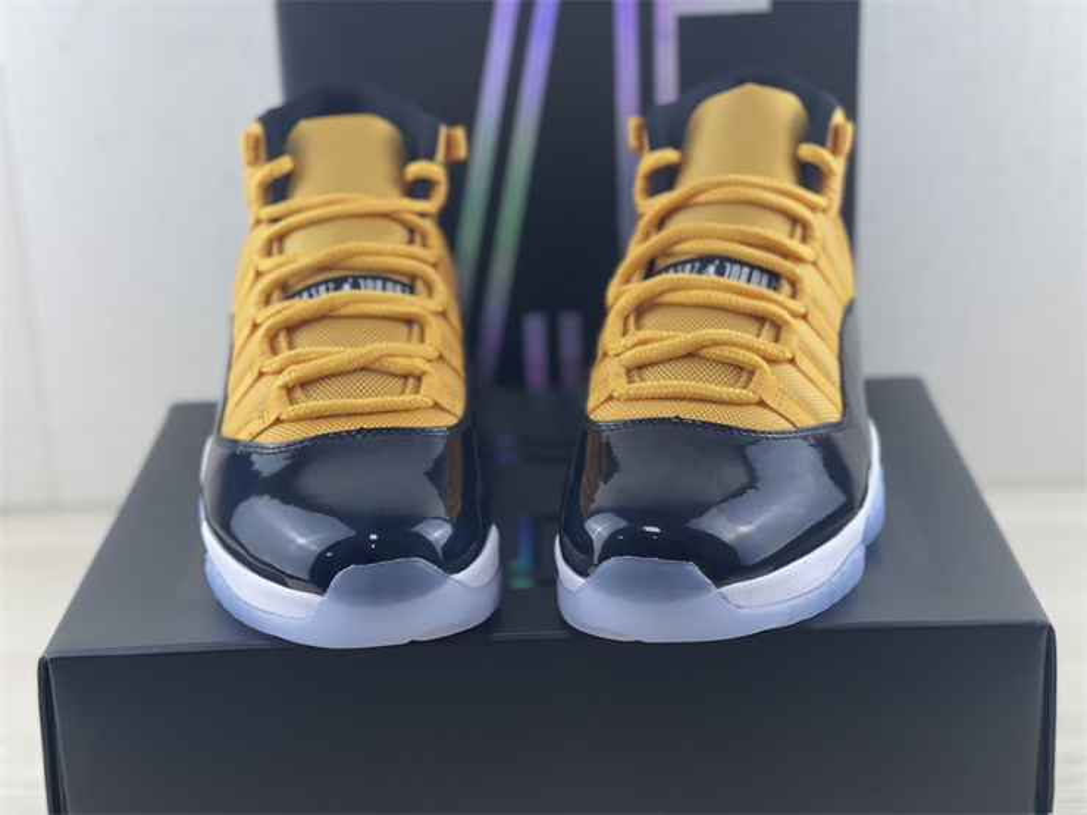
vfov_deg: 22.9
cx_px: 544
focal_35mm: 64
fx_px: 2010
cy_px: 408
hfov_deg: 30.3
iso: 160
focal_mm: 7.5
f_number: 2.2
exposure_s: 1/100
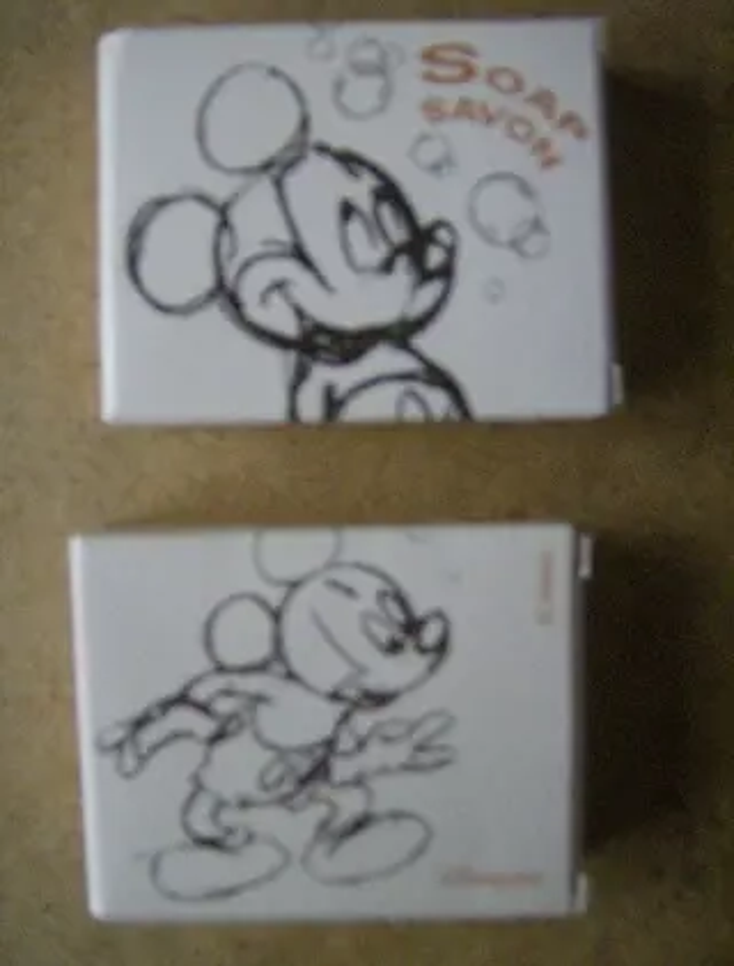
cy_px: 483
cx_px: 367
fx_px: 1009
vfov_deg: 51.1
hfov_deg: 40.0
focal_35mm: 36
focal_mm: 6
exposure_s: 1/25.3
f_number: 2.8
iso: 200
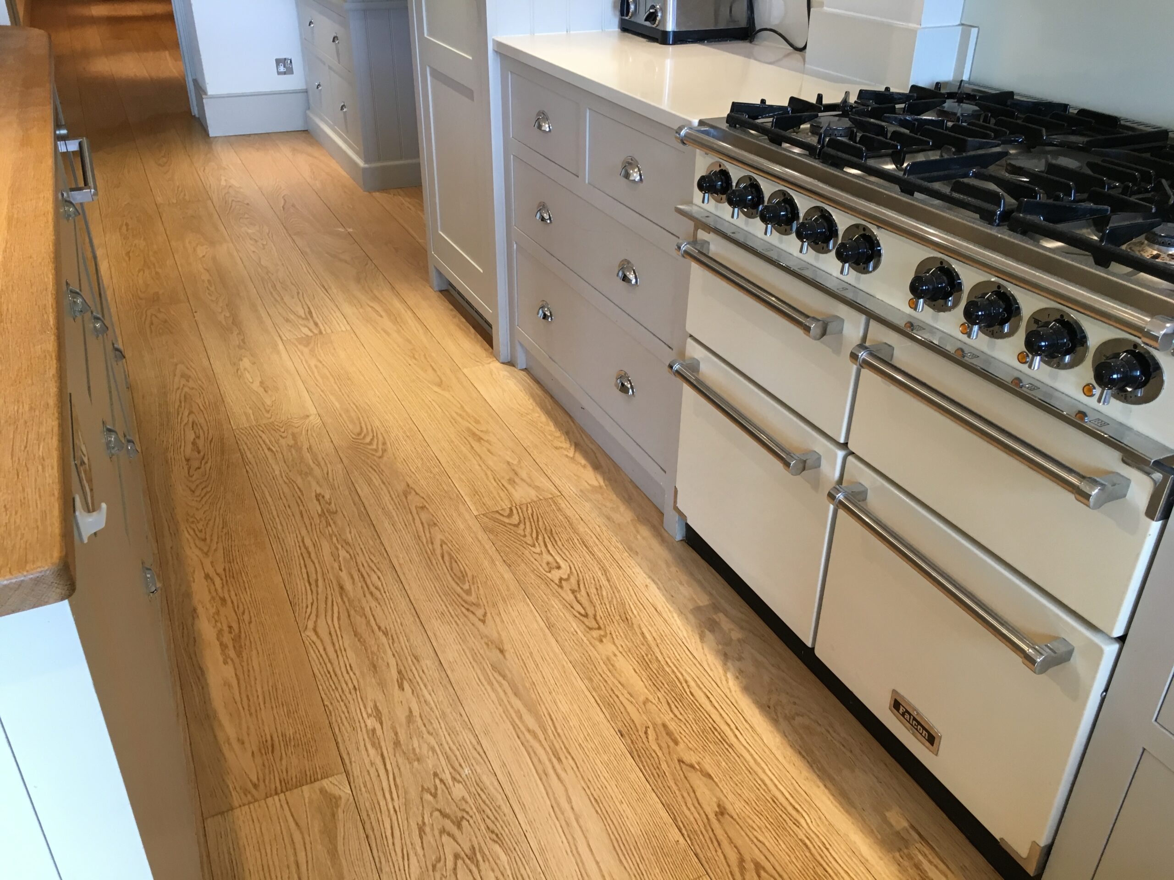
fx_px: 984
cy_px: 440
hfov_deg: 61.7
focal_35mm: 29
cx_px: 587
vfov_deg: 48.2
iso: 100
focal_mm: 4.15
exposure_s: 1/33
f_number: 2.2
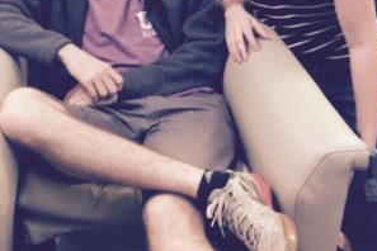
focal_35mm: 61
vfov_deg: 21.8
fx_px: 639
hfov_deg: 32.4
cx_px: 103
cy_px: 27
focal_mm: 4.15
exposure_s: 1/15
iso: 64
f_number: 2.2
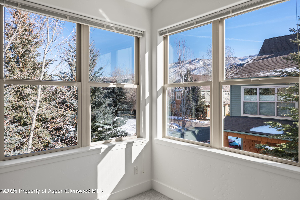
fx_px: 200
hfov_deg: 73.7
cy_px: 100
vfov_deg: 53.1
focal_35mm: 24
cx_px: 150
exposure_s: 1/80
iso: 125
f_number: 7.1
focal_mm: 24
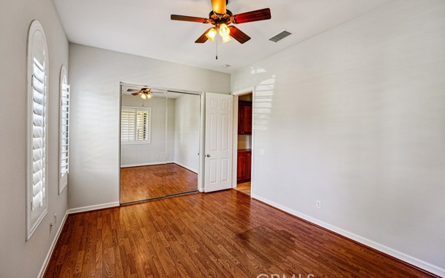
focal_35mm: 15
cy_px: 135
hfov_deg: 101.5
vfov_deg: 74.8
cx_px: 221
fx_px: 182
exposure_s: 1/40
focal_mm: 14
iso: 400
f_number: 8
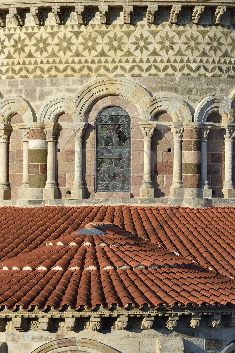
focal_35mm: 190
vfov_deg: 10.8
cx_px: 118
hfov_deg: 7.2
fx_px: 1863
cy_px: 176
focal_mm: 190
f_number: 11
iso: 200
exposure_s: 1/250
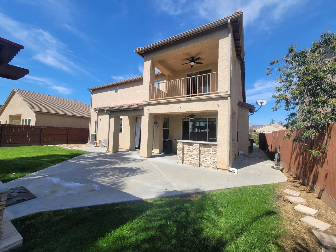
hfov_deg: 106.2
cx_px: 168
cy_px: 126
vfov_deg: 89.9
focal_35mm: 13
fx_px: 126
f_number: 2.2
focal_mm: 2.2
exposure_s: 1/1550
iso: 64
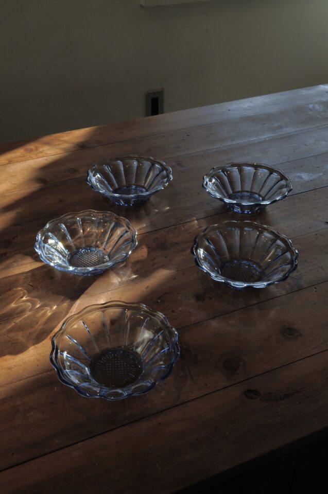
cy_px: 247
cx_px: 164
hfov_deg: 36.8
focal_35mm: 36
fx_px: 494
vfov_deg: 53.2
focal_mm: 35
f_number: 22
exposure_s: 1/80
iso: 2000
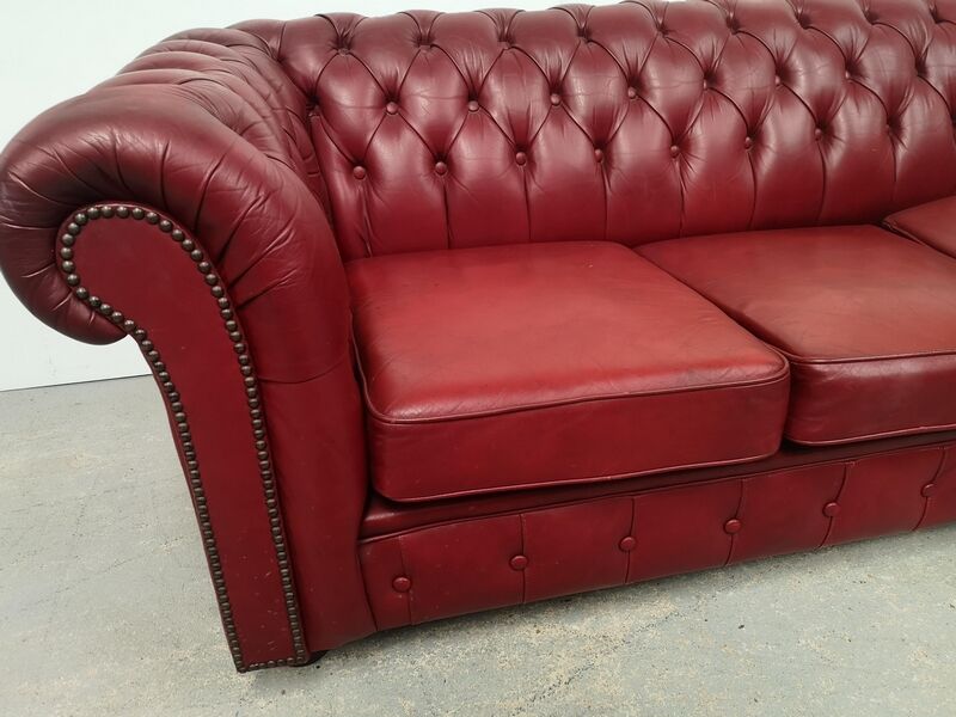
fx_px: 746
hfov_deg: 65.3
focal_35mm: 27
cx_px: 478
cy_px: 358
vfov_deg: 51.4
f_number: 1.8
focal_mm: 5.58
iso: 160
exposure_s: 1/33.3
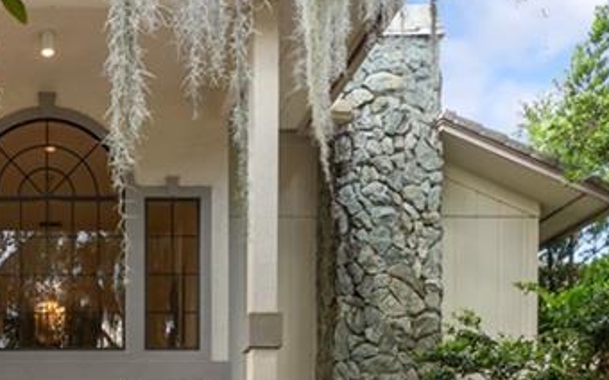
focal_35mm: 43
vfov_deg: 24.7
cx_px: 63
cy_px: 531
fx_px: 713
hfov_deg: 42.5
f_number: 9
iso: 250
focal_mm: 14
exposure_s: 1/25
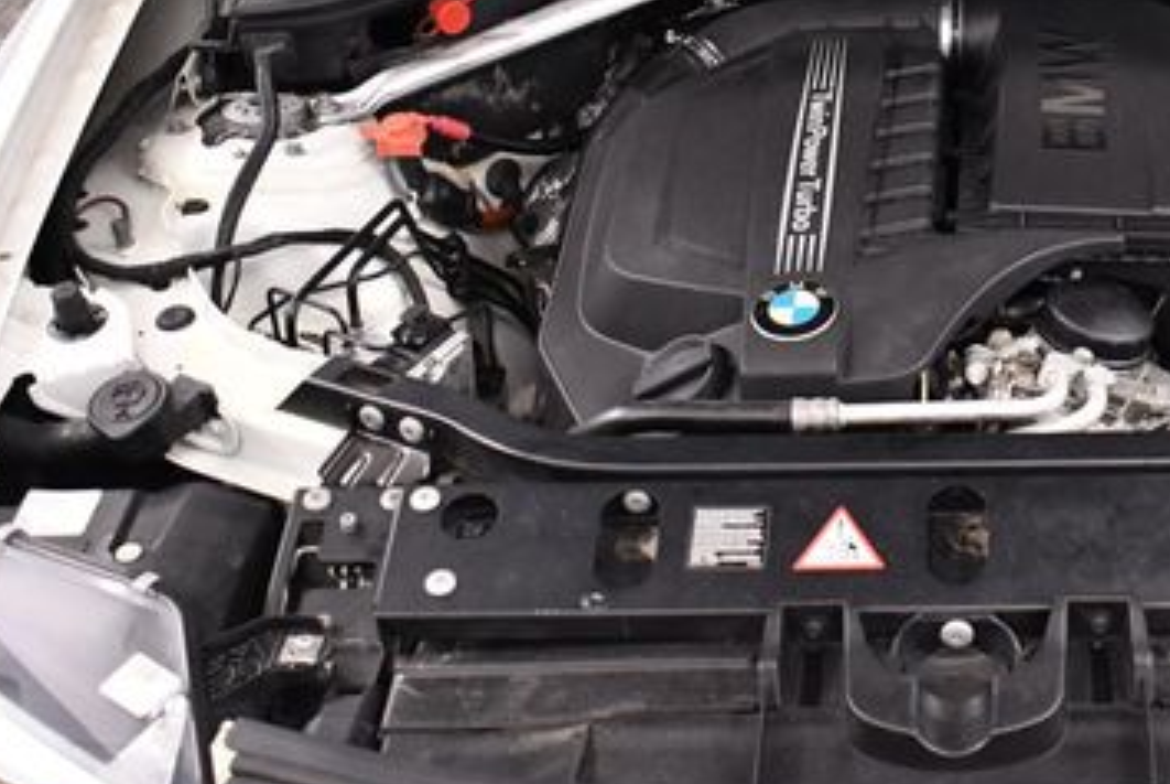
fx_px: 2115
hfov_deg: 30.1
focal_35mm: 65
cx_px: 958
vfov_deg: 20.9
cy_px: 265
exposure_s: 1/125
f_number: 3.5
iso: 2500
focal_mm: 18
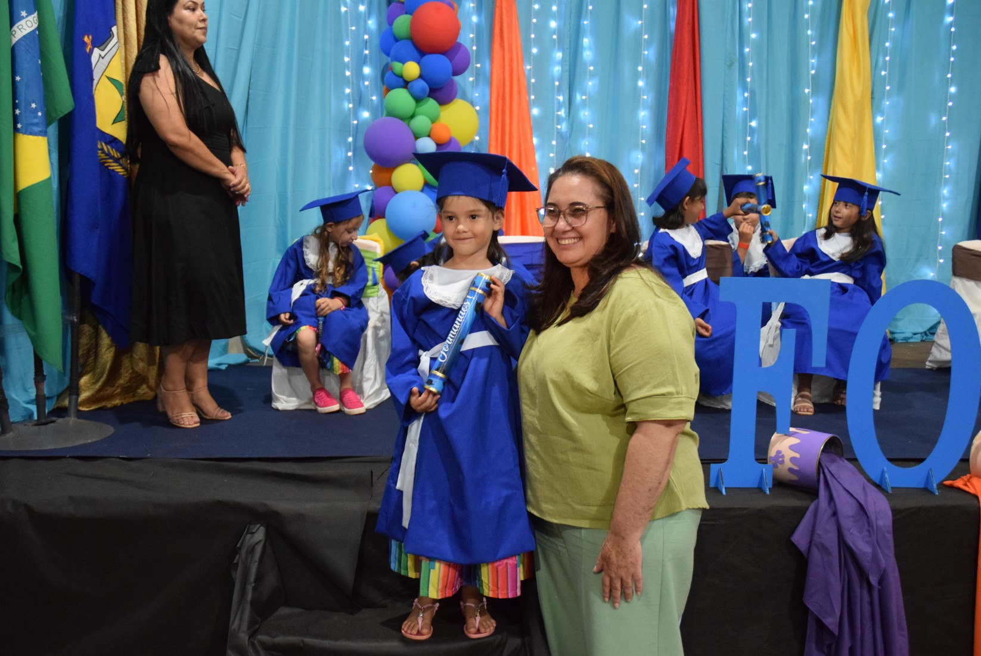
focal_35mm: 33
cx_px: 490
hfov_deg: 57.2
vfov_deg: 40.0
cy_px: 328
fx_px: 900
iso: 3200
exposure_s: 1/60
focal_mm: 22
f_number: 3.5
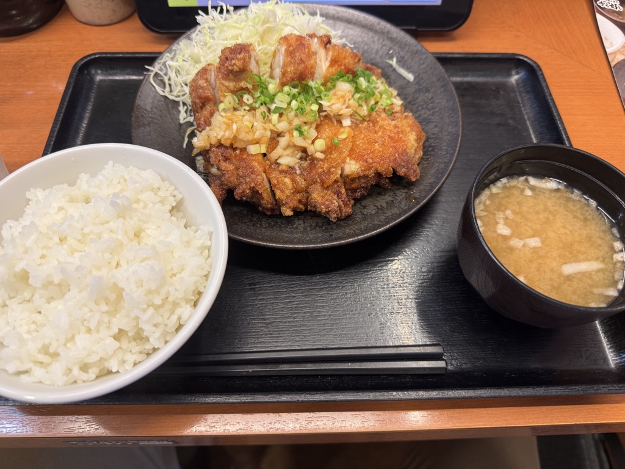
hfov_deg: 71.6
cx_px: 312
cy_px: 234
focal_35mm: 24
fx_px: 433
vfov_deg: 56.8
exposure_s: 1/100
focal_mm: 6.76
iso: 160
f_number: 1.78
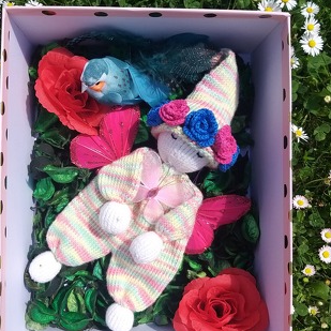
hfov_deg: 46.0
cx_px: 150
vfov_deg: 46.0
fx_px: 389
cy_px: 165
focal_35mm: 36
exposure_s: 1/1593
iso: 50
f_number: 1.7
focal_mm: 3.93
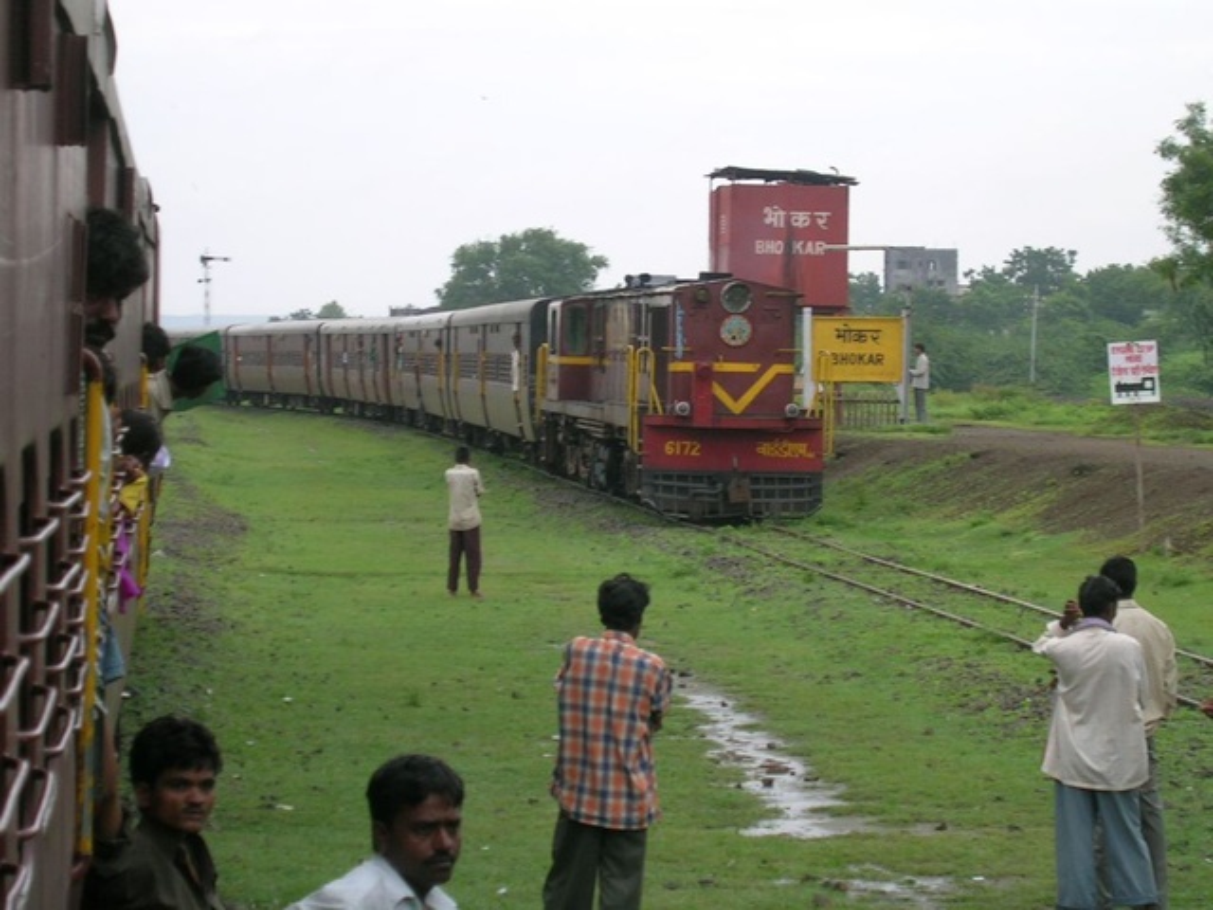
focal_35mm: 105
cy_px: 455
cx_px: 606
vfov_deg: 14.1
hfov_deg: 18.7
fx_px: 3679
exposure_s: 1/120
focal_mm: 16.2
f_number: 4.9
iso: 50
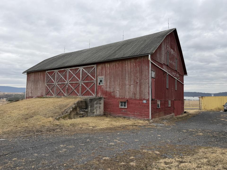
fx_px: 157
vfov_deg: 56.8
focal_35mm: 24
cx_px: 114
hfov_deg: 71.6
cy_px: 85
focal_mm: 6.76
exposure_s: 1/1046
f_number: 1.78
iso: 80
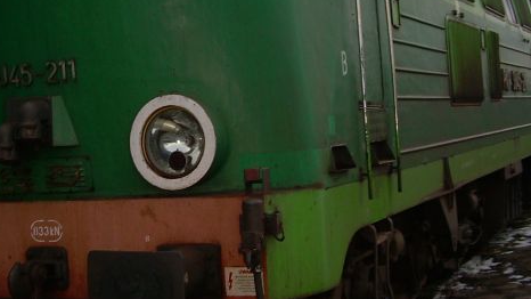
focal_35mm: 71
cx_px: 185
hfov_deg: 29.6
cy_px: 73
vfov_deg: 16.9
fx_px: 1000
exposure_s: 1/60
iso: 50
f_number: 2.8
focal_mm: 6.3
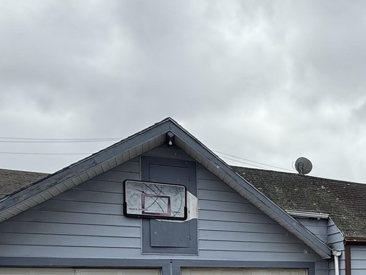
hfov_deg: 41.1
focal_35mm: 39
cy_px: 283
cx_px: 373
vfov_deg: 33.3
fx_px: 412
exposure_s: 1/1961
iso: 64
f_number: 2.2
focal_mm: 2.22
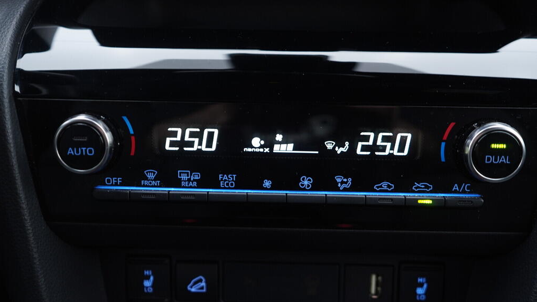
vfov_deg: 31.2
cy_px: 146
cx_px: 269
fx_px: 541
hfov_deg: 52.8
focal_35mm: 38
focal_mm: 24
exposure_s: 1/40
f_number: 2.8
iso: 320
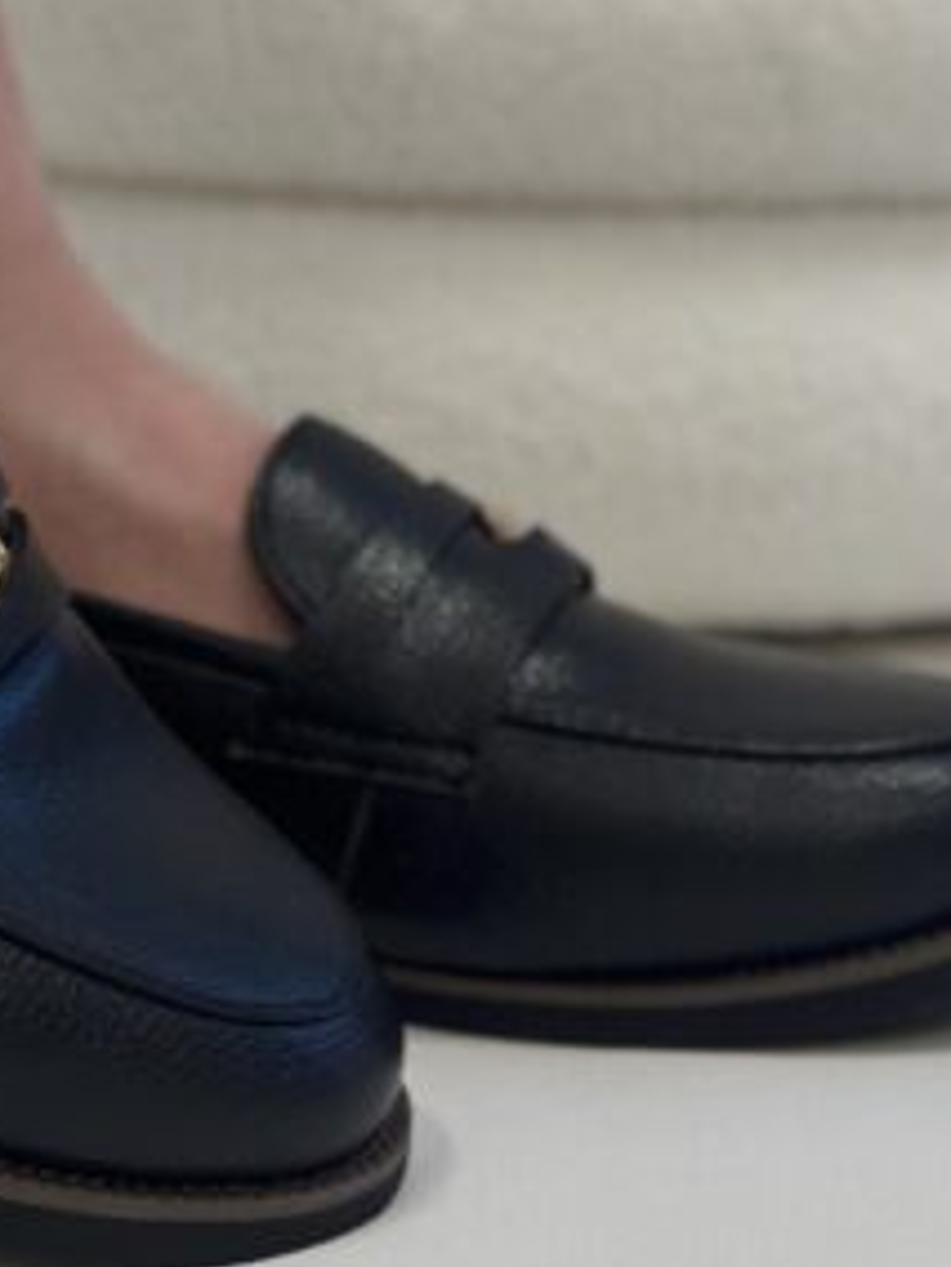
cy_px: 49
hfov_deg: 10.9
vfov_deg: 14.4
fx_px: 4945
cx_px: -49
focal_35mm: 135
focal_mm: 6.86
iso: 125
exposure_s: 1/100
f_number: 1.78
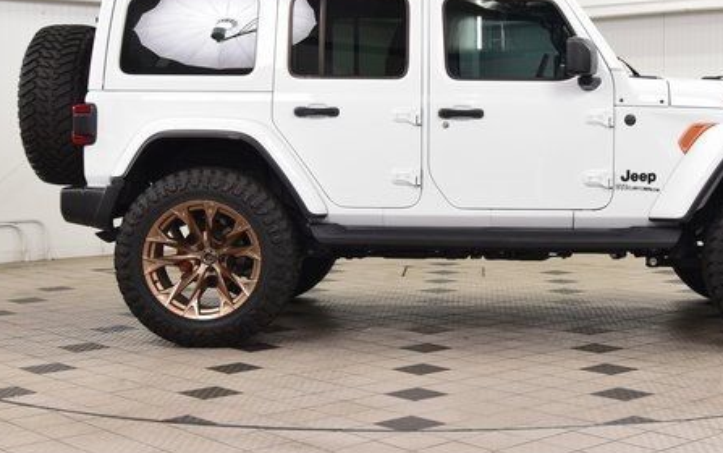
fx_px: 1380
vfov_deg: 18.6
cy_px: 166
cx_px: 474
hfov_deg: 29.2
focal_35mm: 70
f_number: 8
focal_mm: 32
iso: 1600
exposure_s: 1/60
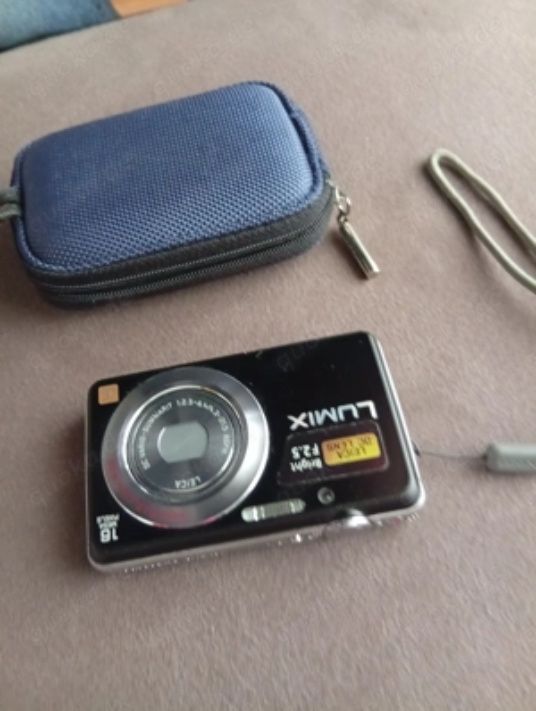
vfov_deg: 65.2
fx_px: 556
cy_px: 356
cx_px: 268
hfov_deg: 51.5
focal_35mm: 27
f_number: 1.8
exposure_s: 1/20
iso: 1084
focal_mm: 3.84
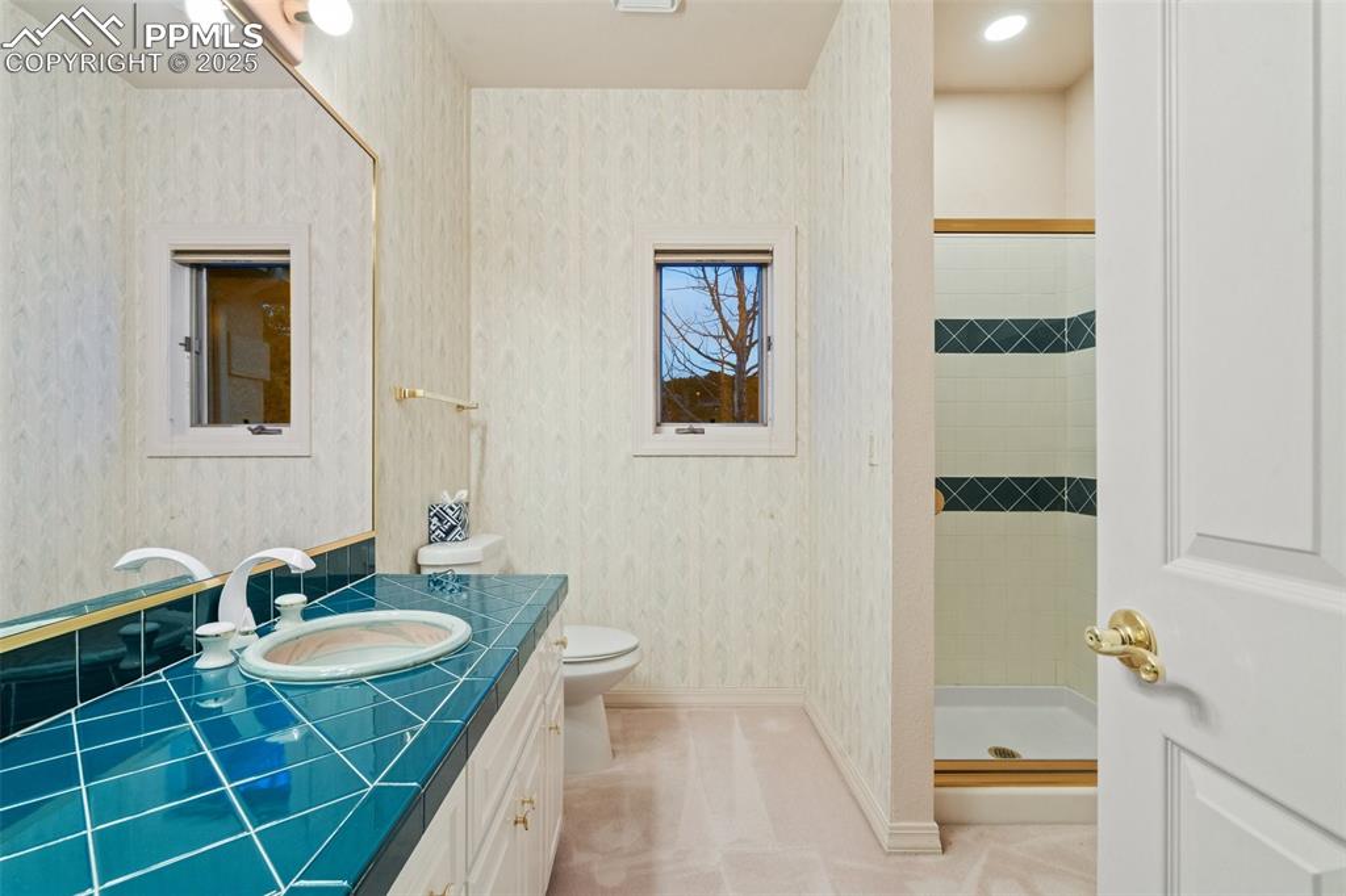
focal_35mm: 16
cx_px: 673
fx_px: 598
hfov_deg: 96.8
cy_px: 448
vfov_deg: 73.7
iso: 1000
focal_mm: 16
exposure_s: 1/4
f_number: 9.5
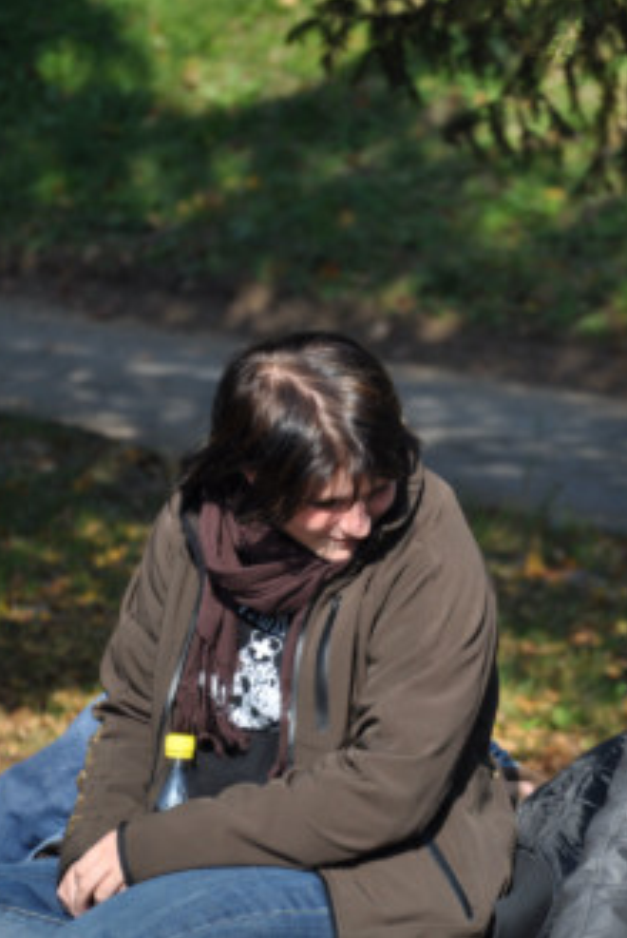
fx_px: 6224
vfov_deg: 8.6
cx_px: 581
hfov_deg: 5.8
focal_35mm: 239
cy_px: 468
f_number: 5.6
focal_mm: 105
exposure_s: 1/500
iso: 200
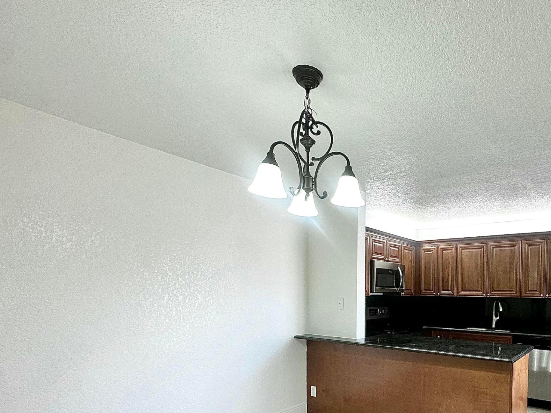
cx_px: 405
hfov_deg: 71.8
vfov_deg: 58.0
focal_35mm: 22
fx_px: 350
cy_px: 310
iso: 125
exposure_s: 1/120
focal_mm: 2.22
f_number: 2.2
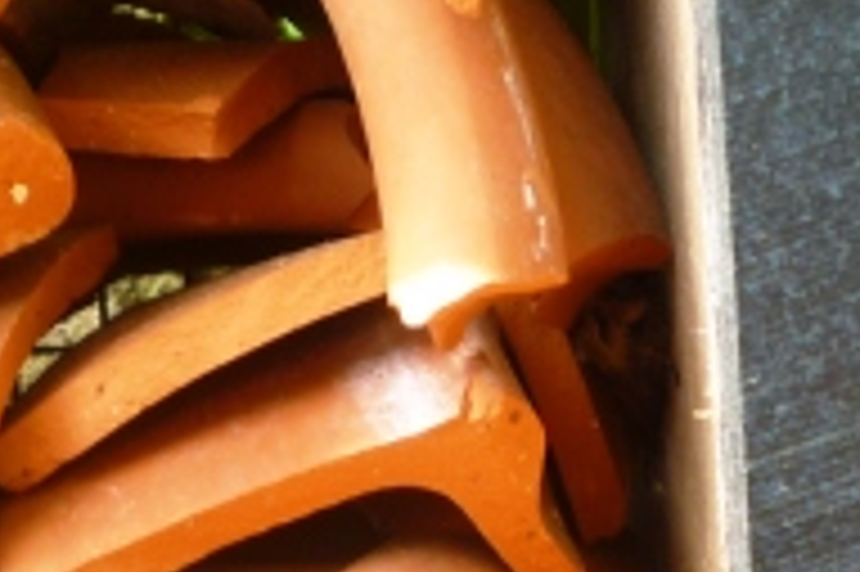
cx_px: 653
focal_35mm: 123
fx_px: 2936
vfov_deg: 11.1
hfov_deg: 16.6
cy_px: 347
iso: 80
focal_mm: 5.3
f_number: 3.3
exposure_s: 1/60
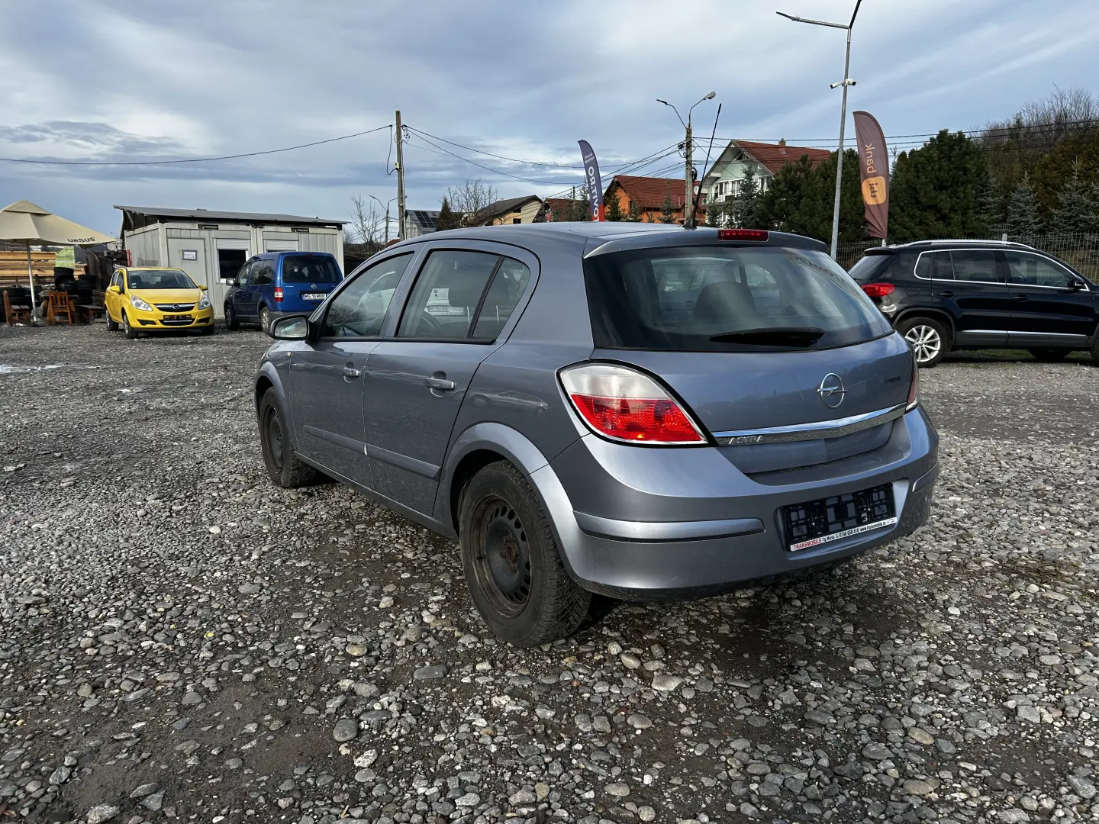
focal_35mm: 26
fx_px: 825
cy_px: 412
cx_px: 550
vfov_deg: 53.1
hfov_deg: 67.3
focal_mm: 5.7
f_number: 1.5
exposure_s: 1/1698
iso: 50
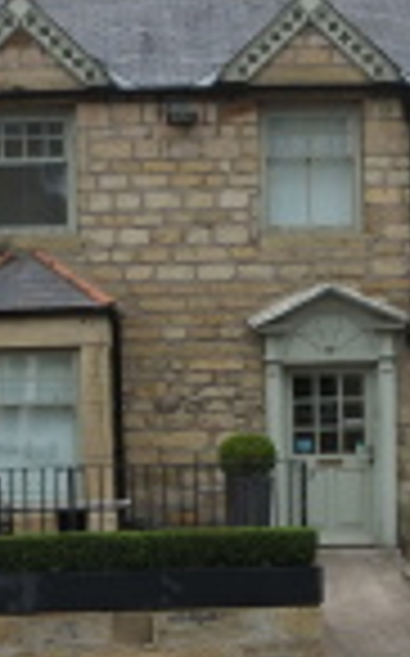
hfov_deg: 13.3
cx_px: 185
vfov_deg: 21.1
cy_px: 448
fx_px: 1756
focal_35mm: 98
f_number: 14
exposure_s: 1/200
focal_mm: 23
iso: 800
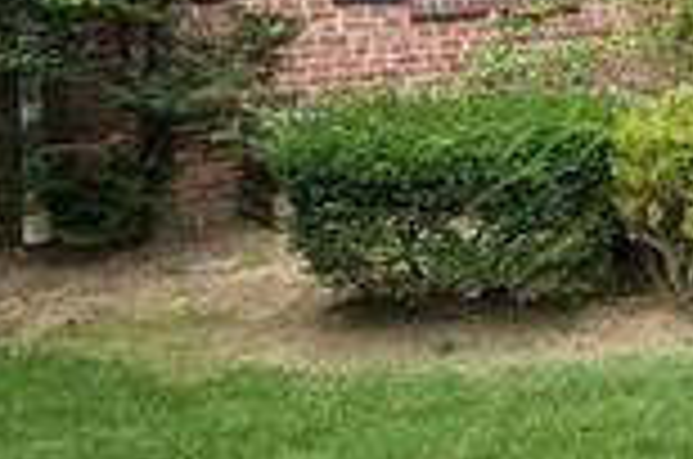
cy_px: -58
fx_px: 1575
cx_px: 972
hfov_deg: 21.6
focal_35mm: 82
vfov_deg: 16.1
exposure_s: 1/100
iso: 200
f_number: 11
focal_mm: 14
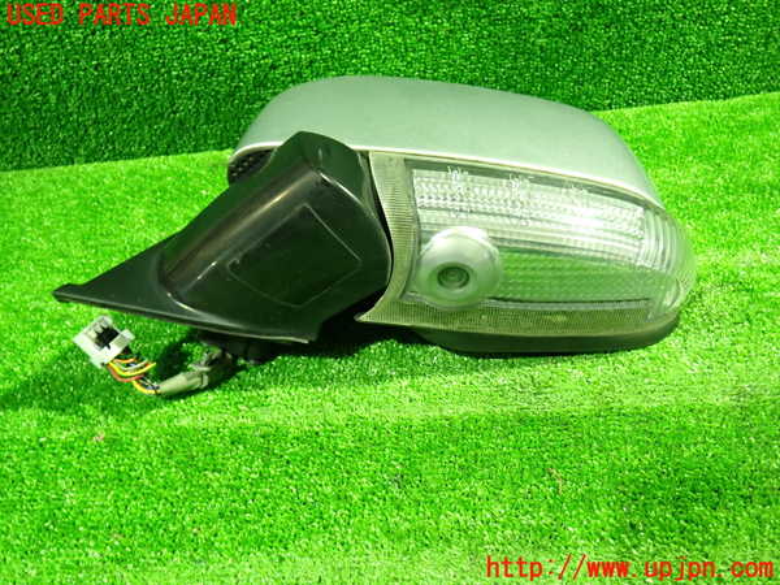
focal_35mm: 30
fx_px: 676
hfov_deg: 60.0
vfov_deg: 46.8
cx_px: 390
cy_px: 292
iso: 800
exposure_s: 1/15
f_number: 2.3
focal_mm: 5.4
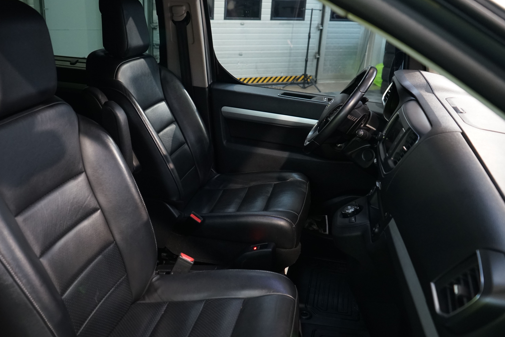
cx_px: 214
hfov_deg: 55.6
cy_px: 171
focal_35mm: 34
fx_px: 477
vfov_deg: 38.9
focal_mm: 29
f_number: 4.5
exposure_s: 1/30
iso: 2000
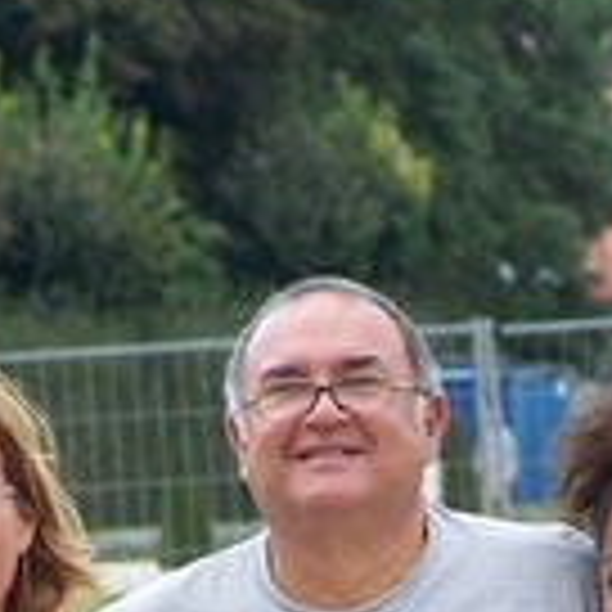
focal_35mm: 782
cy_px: 621
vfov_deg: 2.2
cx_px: 382
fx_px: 15642
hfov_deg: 2.2
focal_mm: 44.4
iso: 80
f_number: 3.6
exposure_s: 1/250
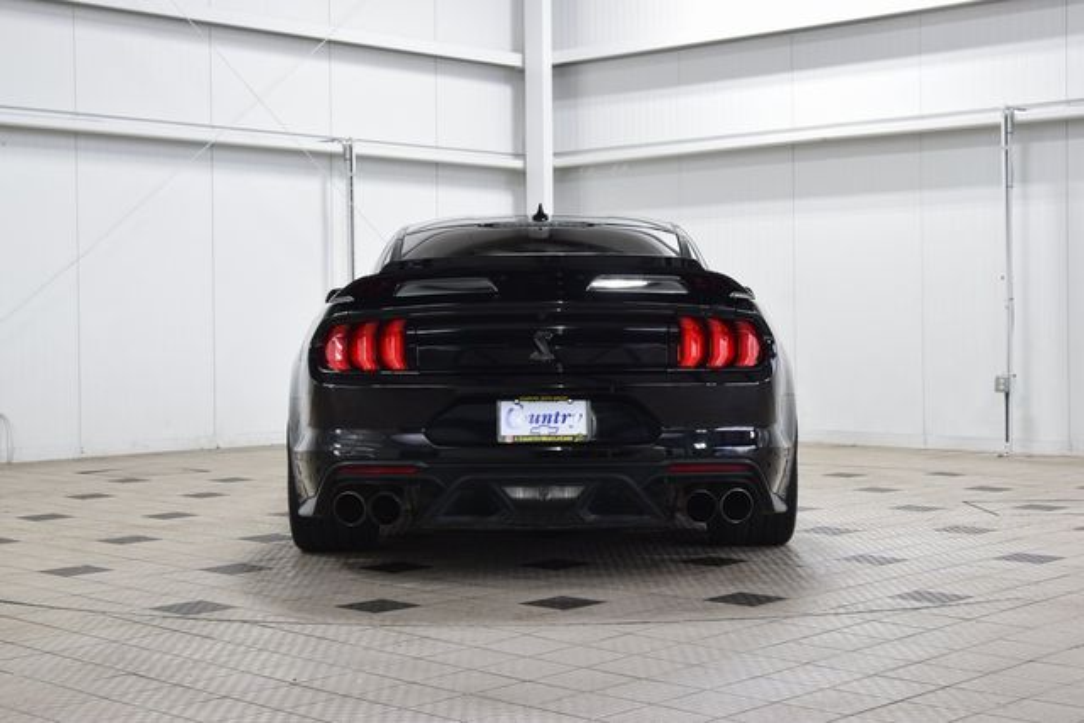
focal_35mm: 57
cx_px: 542
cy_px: 362
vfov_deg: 23.8
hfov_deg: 35.0
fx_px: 1717
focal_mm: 38
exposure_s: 1/15
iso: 500
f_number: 6.3
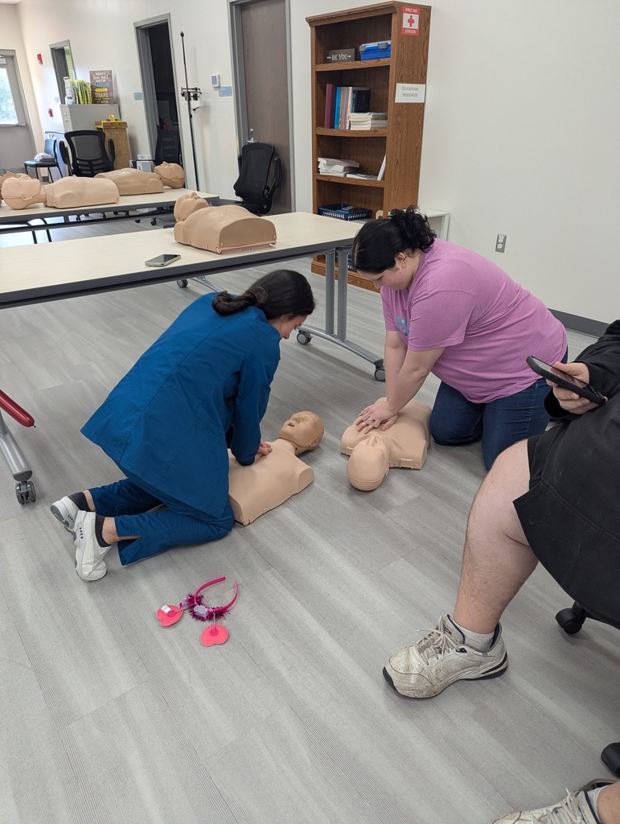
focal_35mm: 24
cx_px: 310
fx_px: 572
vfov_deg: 71.5
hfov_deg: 56.9
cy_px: 412
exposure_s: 1/120
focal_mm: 6.81
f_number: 1.85
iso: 210
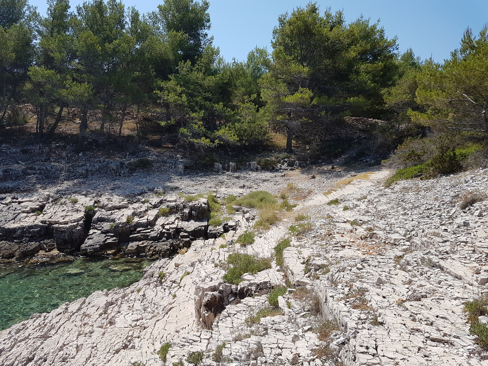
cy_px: 183
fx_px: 367
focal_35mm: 26
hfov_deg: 67.3
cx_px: 244
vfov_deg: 53.1
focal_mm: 4.2
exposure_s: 1/2256
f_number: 1.7
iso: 40
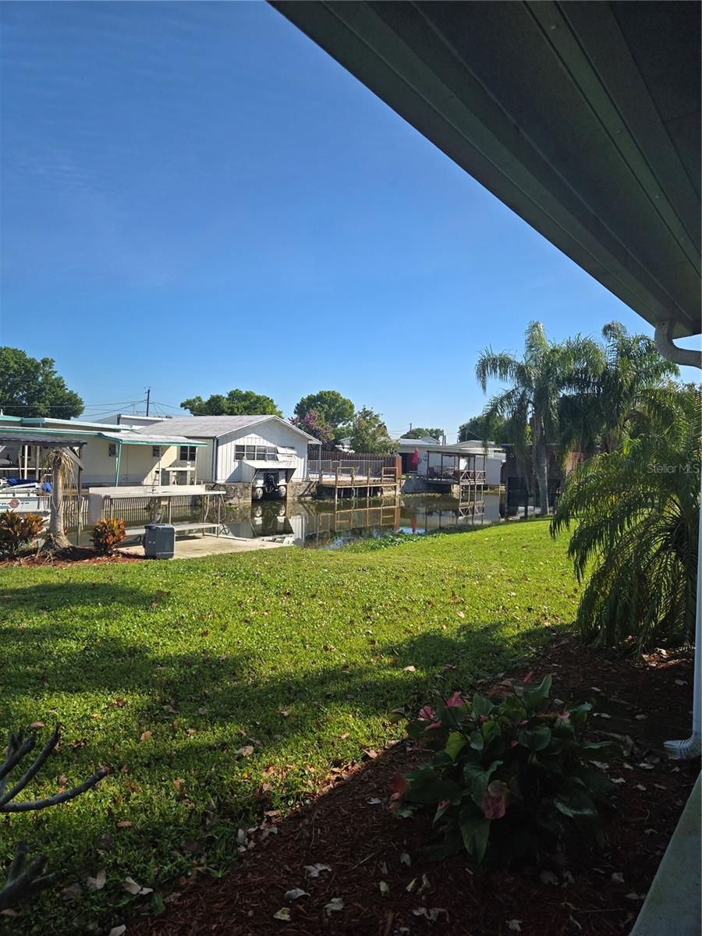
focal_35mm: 23
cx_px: 351
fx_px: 622
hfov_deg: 58.9
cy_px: 468
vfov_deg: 73.9
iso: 25
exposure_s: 1/1663
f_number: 1.8
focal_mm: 5.4
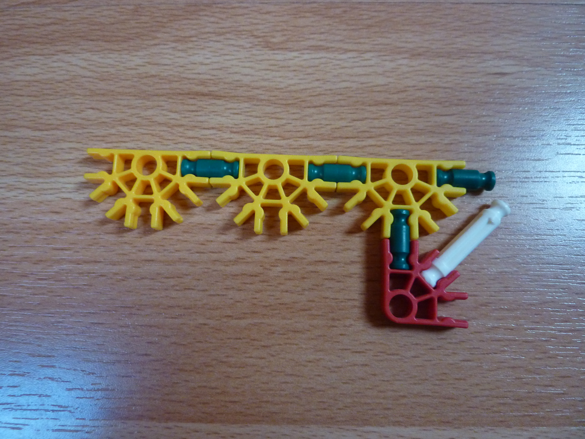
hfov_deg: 69.4
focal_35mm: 25
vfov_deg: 54.9
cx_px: 292
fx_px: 422
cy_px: 220
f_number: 3.3
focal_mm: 4.1
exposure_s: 1/25
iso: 400
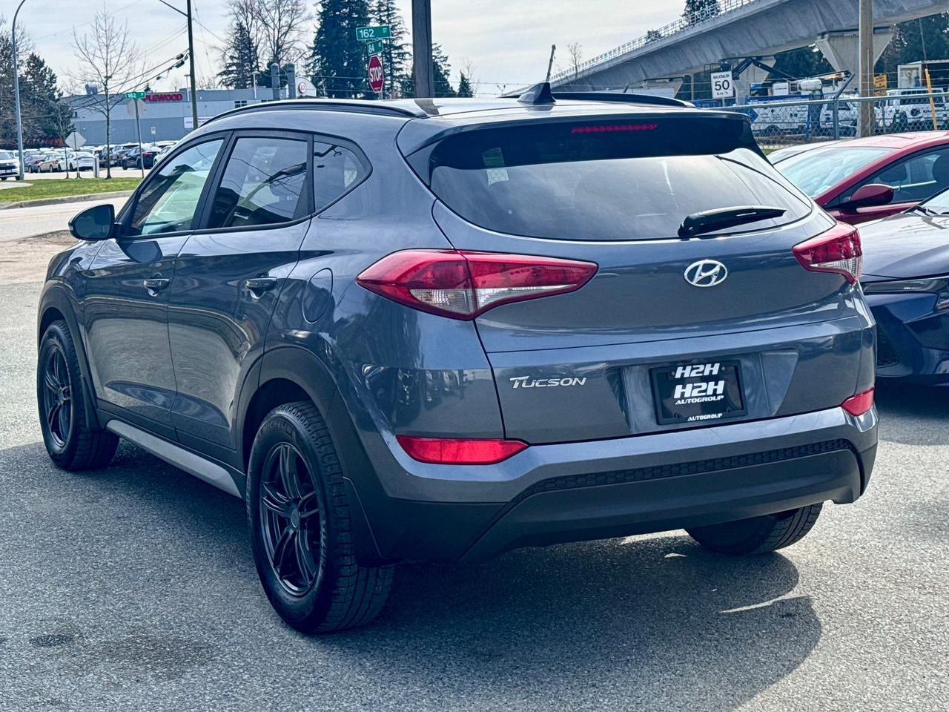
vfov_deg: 30.3
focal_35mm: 48
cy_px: 356
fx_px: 1316
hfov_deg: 39.7
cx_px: 474
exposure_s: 1/2252
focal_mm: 6.76
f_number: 1.78
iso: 64
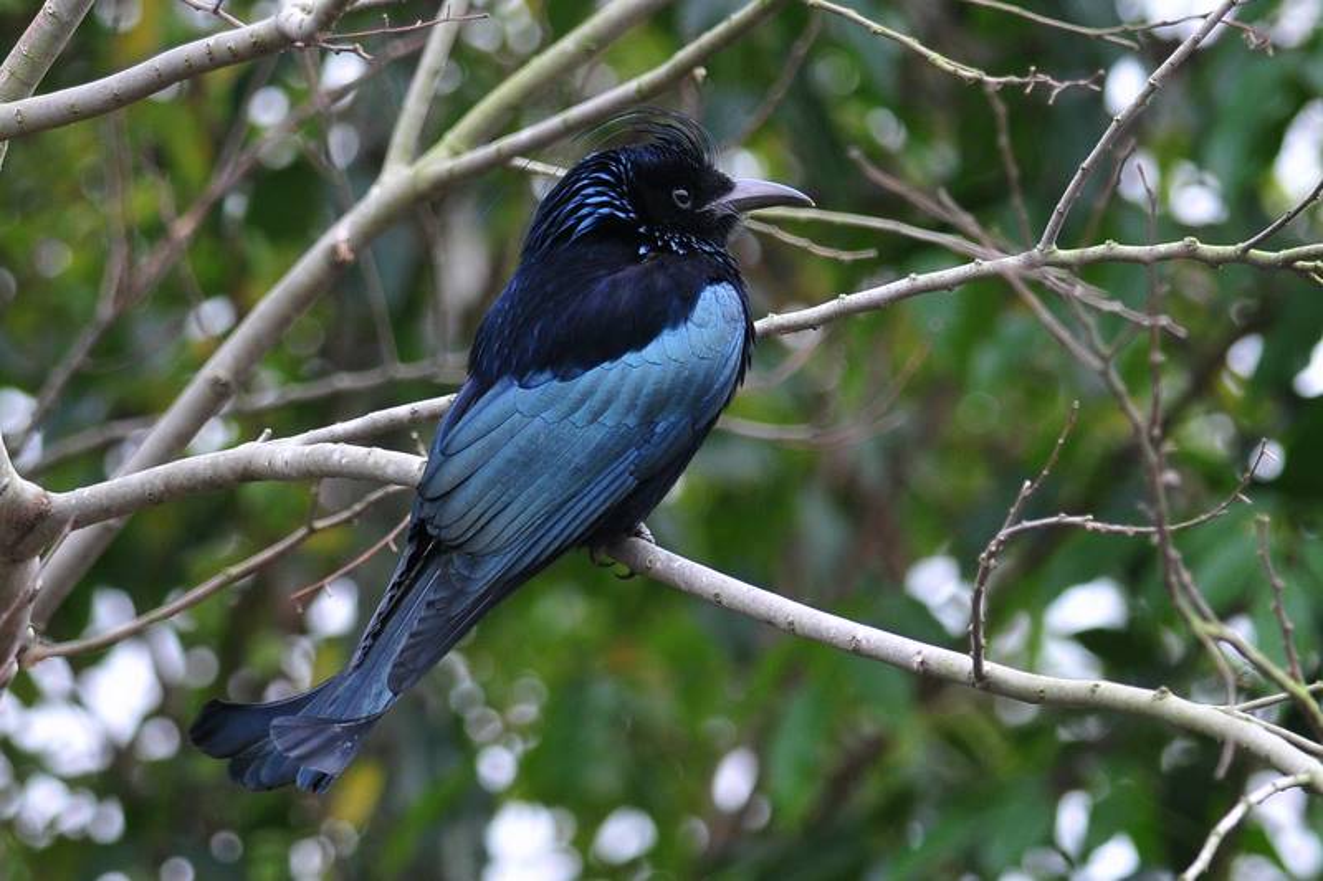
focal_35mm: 630
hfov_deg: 3.3
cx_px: 662
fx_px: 23146
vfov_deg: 2.2
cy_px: 440
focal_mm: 420
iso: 500
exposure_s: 1/160
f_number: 6.3
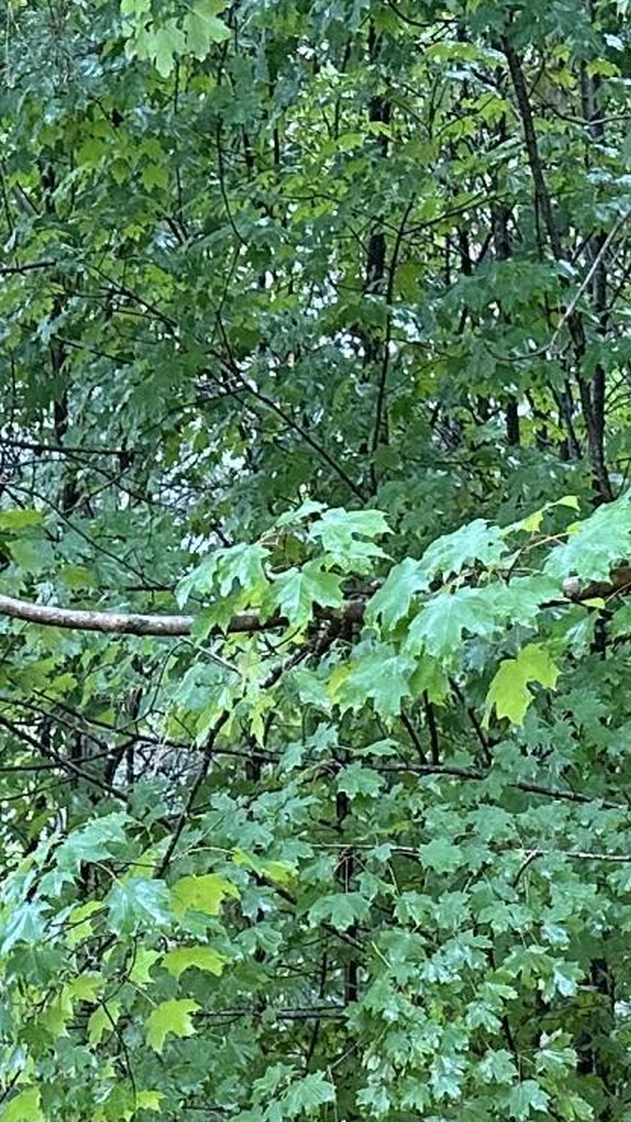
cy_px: 1413
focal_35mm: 106
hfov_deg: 11.2
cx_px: 720
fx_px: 3154
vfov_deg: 18.9
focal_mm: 6.86
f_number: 1.78
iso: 250
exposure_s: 1/75
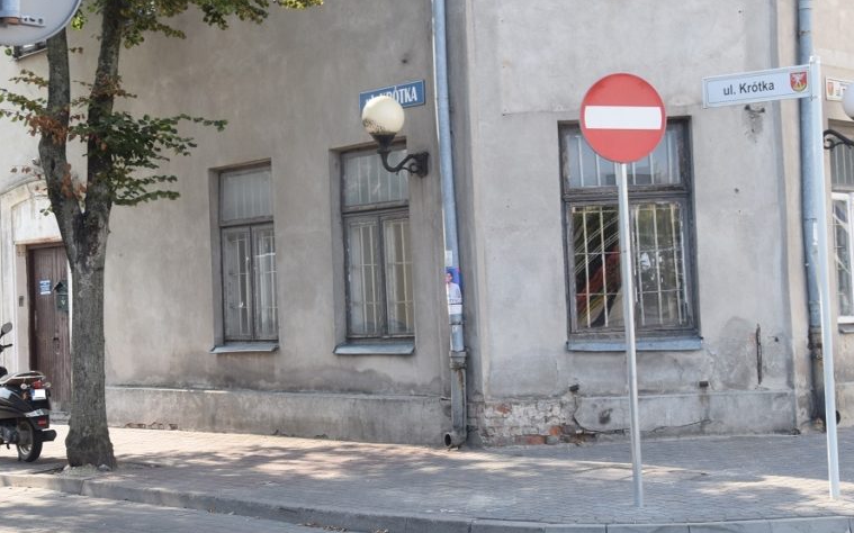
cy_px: 216
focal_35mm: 66
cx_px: 413
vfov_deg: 19.7
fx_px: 1536
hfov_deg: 31.1
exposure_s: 1/200
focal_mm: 32
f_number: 7.1
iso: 400
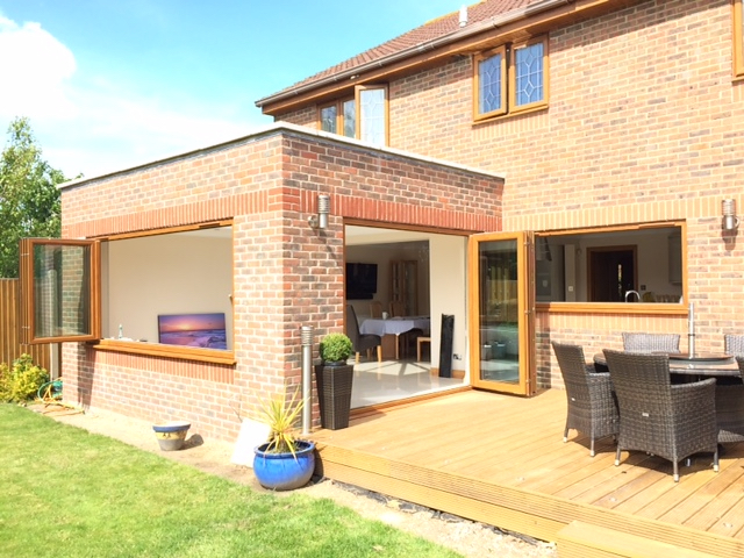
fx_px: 623
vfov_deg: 48.2
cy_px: 279
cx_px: 372
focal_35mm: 29
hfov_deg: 61.7
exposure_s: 1/580
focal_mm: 4.15
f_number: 2.2
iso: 32
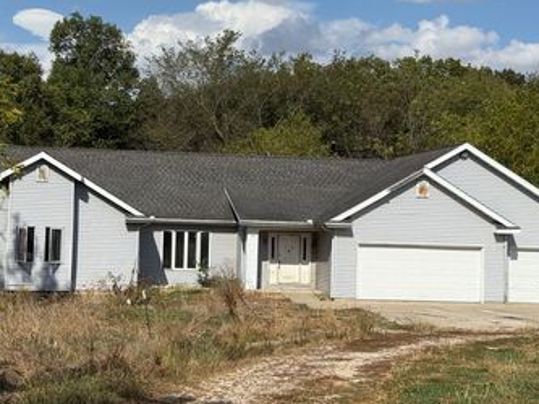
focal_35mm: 72
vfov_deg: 20.4
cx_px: 262
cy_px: 167
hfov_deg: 27.0
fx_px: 1122
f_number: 1.78
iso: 64
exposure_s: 1/9901
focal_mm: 6.76
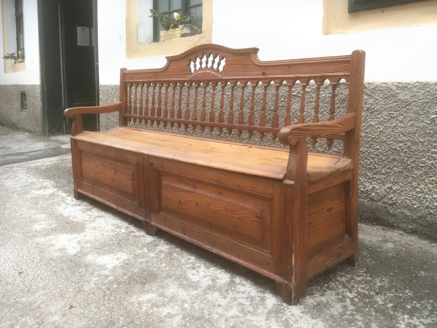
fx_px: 366
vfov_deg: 48.2
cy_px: 164
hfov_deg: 61.7
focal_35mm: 29
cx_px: 218
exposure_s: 1/100
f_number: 2.2
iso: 32
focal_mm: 4.15
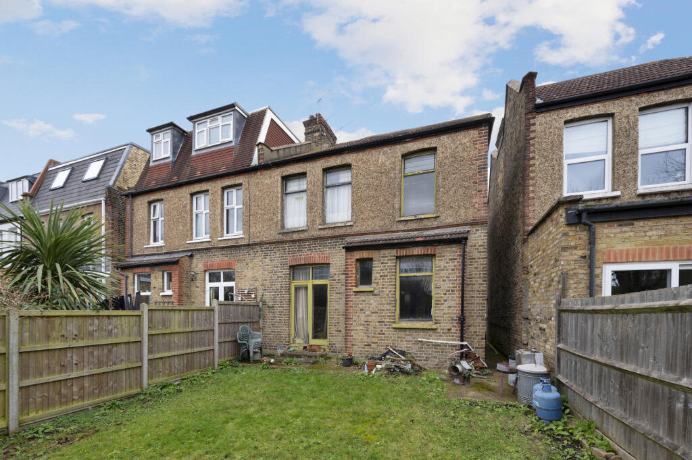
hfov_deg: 104.3
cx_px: 346
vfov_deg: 81.1
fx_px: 269
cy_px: 230
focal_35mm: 14
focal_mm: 14
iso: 400
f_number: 8
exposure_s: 1/80
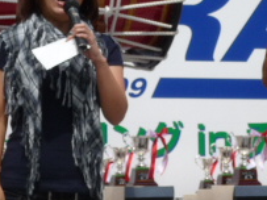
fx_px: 2428
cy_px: -68
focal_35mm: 315
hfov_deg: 6.3
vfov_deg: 4.7
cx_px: 142
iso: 100
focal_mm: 17.6
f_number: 5.6
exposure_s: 1/640
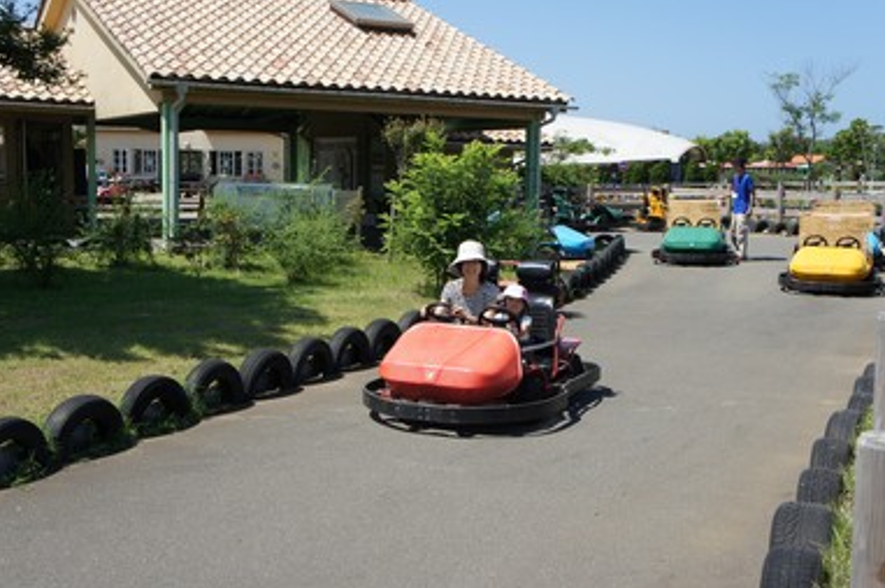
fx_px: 1044
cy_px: 291
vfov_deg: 31.4
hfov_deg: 45.9
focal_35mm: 43
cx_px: 427
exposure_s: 1/400
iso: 200
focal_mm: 27
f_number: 8
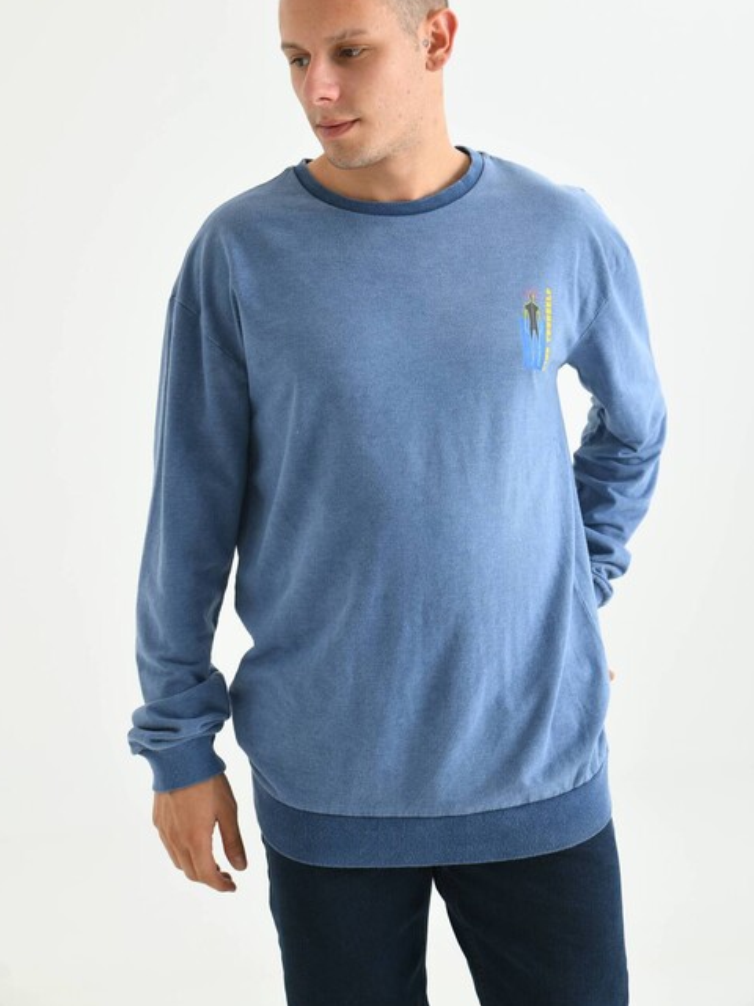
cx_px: 375
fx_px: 1801
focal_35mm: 62
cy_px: 459
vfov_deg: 31.2
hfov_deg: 23.7
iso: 160
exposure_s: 1/125
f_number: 5.6
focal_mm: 55
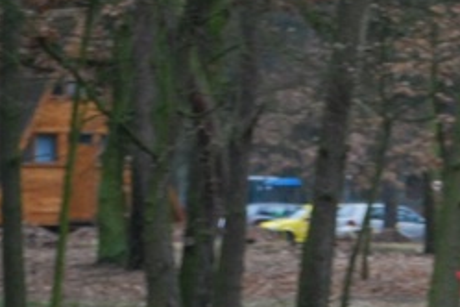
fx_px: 4049
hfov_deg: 6.5
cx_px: 548
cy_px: 509
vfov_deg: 4.3
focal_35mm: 317
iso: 800
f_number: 4.2
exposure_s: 1/160
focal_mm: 55
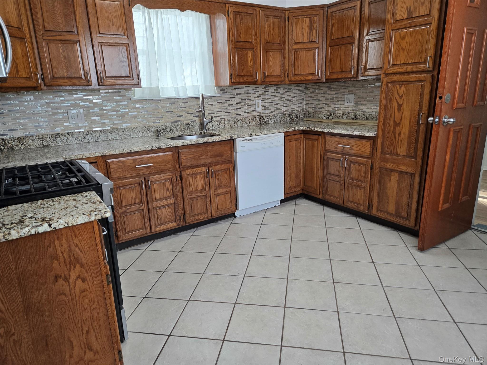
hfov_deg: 73.9
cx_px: 244
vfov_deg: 58.9
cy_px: 182
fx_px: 324
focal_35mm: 23
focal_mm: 5.4
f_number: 1.8
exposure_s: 1/120
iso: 125
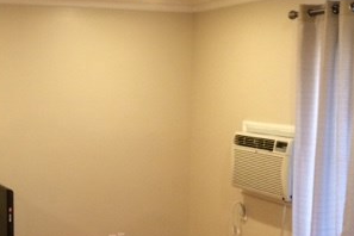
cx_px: 48
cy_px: 118
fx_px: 639
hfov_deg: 29.9
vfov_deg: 20.9
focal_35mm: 65
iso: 200
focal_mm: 4.15
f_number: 2.2
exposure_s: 1/30
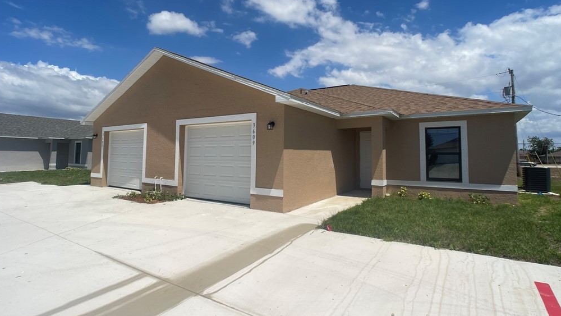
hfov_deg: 66.1
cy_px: 132
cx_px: 280
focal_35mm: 29
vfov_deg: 40.1
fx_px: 431
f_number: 1.6
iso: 32
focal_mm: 5.1
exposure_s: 1/9174
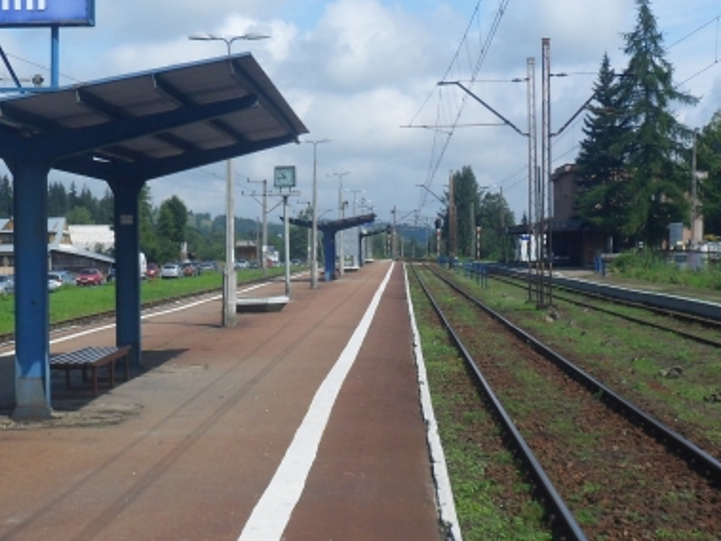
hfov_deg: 33.7
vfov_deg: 25.6
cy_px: 309
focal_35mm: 57
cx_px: 291
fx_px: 1187
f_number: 3.3
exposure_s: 1/1000
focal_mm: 4.9
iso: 80
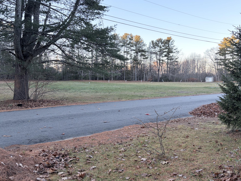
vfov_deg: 42.9
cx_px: 141
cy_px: 92
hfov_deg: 55.1
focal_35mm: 33
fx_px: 230
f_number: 1.6
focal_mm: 5.96
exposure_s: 1/188
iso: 64
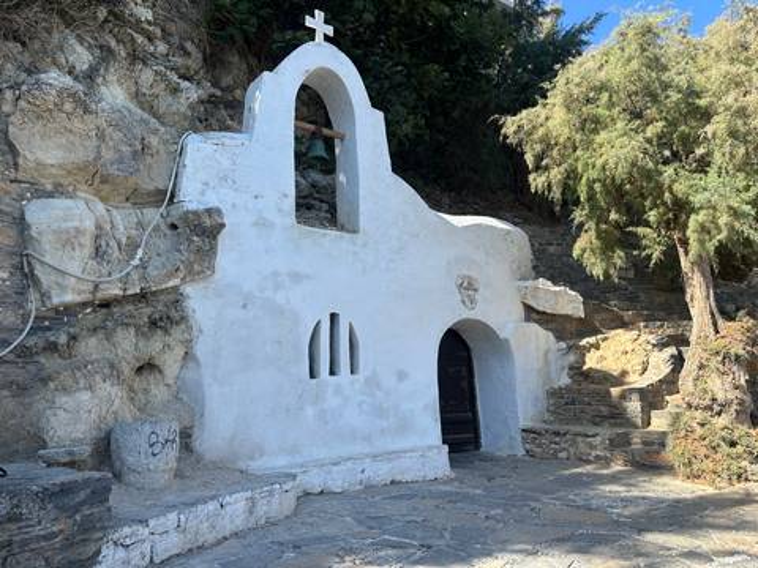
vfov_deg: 56.8
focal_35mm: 24
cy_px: 284
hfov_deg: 71.6
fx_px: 526
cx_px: 379
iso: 80
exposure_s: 1/1988
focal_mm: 6.86
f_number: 1.78
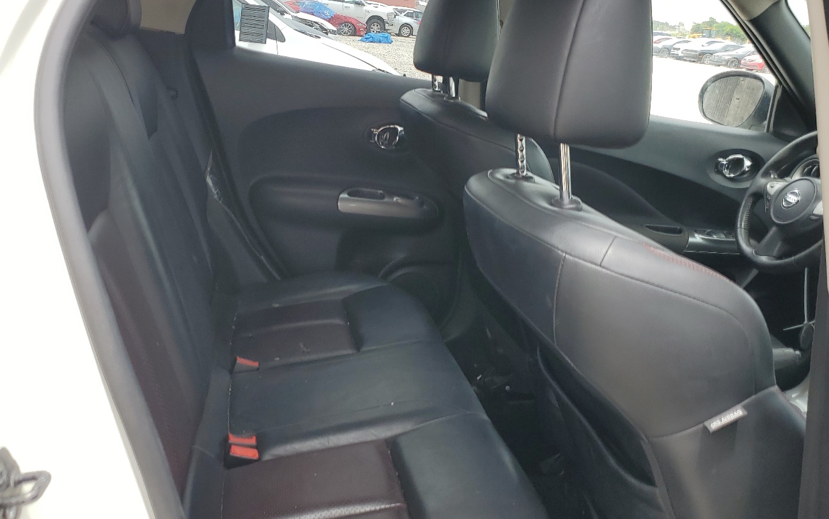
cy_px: 255
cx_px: 405
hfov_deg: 56.7
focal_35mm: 34
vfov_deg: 37.3
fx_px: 768
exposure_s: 1/769
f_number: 1.5
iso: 50
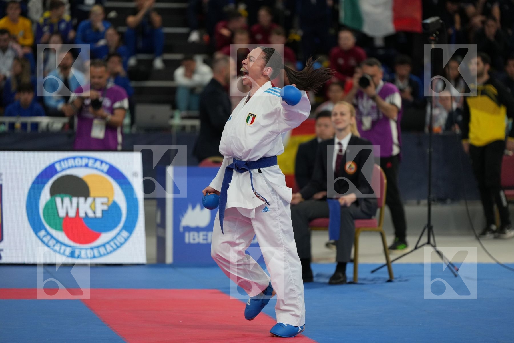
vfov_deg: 7.5
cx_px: 257
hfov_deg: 11.3
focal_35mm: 182
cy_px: 172
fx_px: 2598
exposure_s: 1/1000
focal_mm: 182
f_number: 2.8
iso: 1600
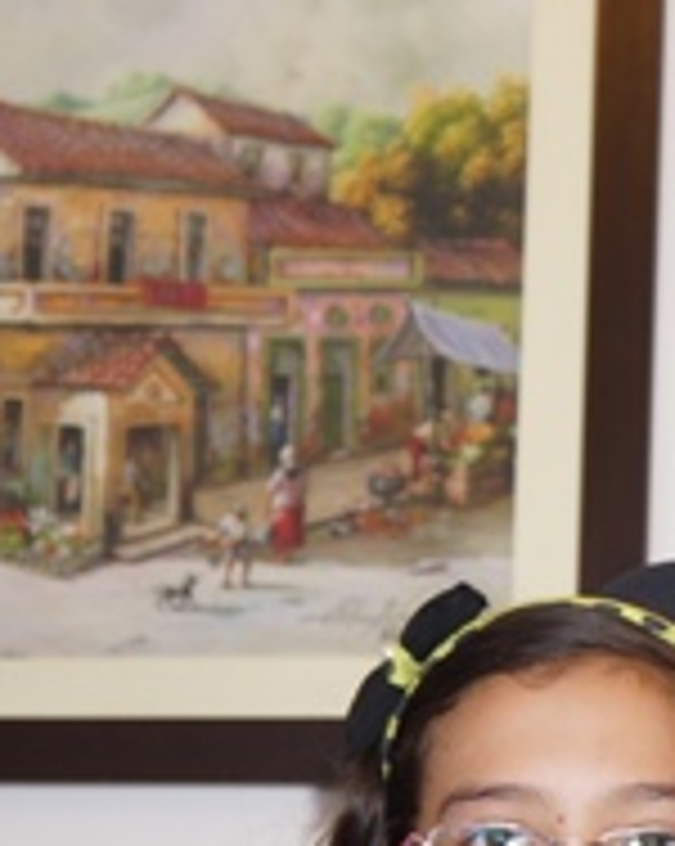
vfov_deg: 13.0
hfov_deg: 10.1
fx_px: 3602
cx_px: 1215
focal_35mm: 144
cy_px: 1053
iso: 250
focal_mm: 24
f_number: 4
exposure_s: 1/60
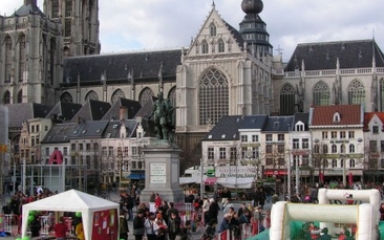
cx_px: 201
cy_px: 126
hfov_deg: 36.9
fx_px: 576
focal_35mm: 55
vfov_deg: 23.6
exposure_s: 1/320
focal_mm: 6.3
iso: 50
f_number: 5.6
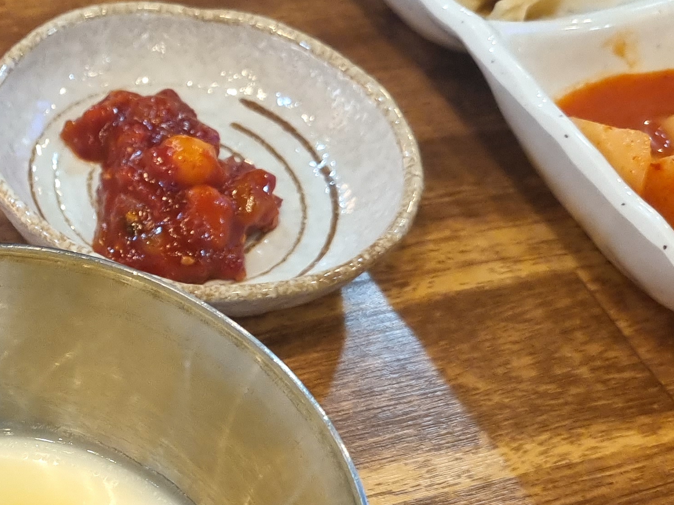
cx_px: -85
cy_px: 433
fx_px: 1382
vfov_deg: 20.4
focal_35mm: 71
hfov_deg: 25.3
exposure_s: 1/60
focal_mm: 5.4
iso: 200
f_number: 1.8
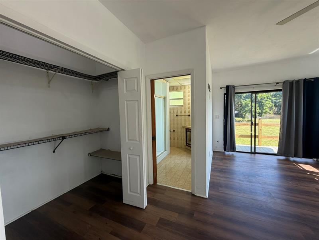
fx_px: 129
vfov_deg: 85.7
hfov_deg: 102.1
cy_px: 120
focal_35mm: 14
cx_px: 160
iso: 64
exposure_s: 1/120
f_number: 2.2
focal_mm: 2.22
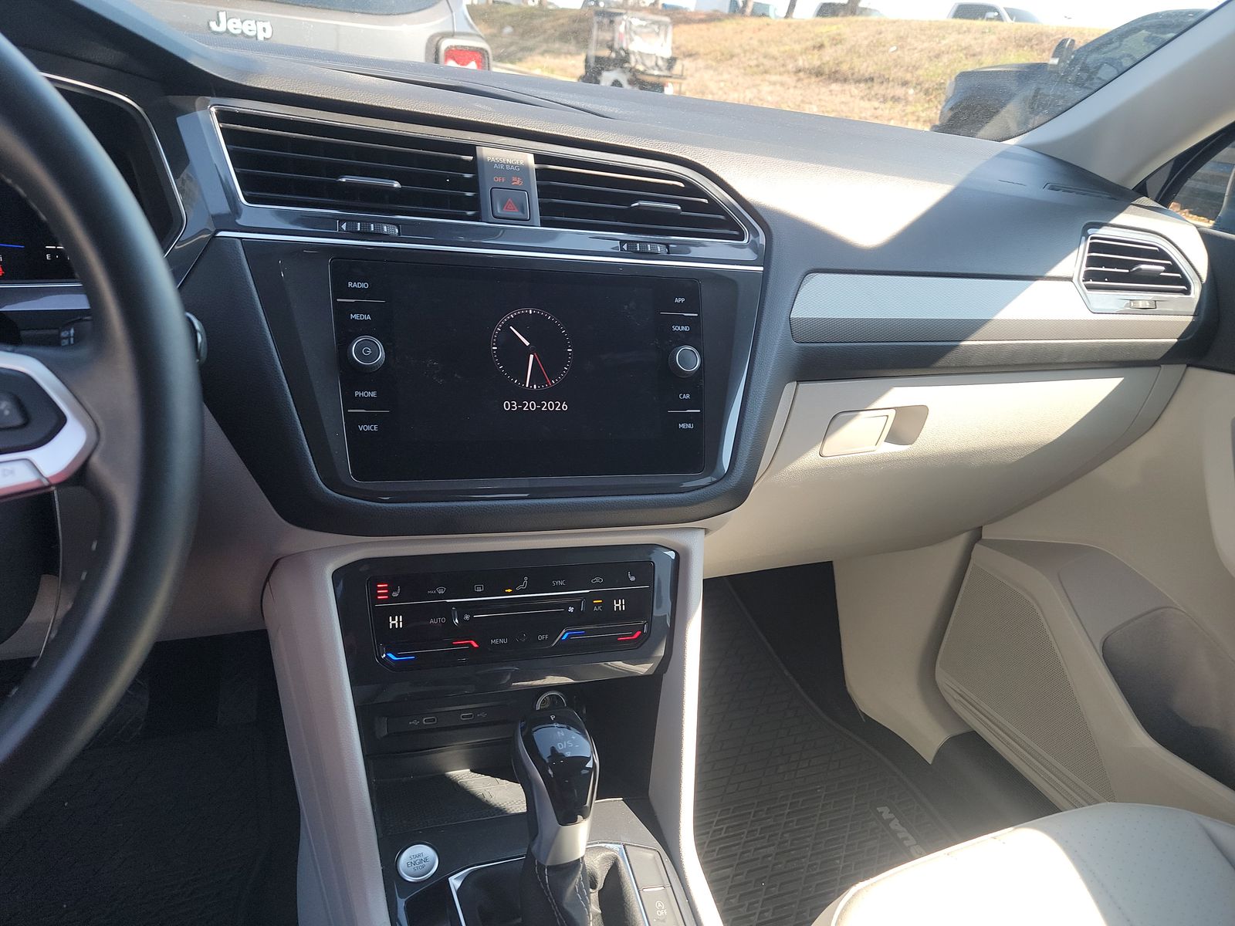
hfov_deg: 71.6
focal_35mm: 24
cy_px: 463
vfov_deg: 56.8
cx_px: 618
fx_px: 856
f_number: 1.8
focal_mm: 6.7
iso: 65
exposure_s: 1/119
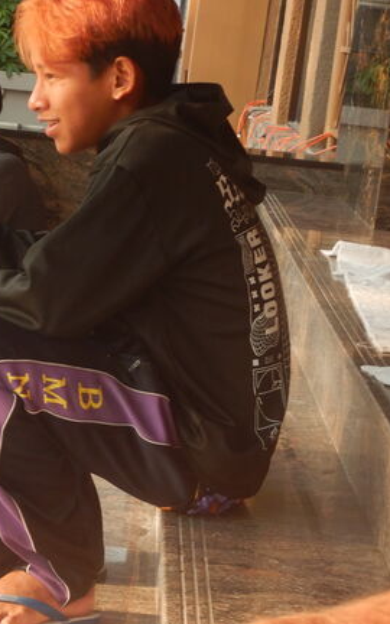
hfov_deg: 11.7
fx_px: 1871
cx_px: -27
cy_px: 438
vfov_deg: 18.9
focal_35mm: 110
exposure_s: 1/100
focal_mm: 10.1
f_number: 4.4
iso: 125
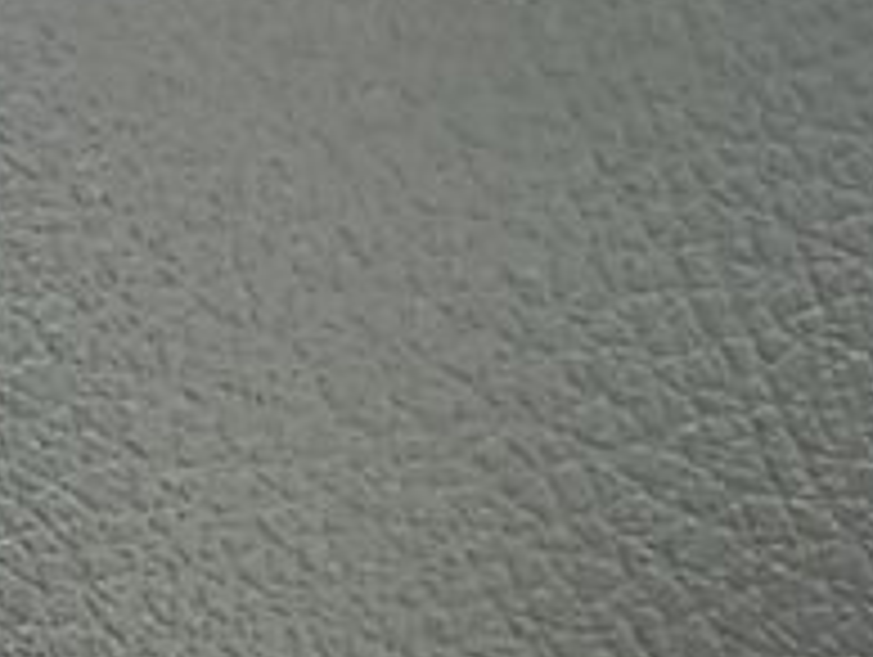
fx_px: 3863
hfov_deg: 10.6
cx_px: -1364
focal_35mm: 153
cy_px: 220
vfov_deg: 9.7
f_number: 1.8
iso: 50
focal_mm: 3
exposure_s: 1/60
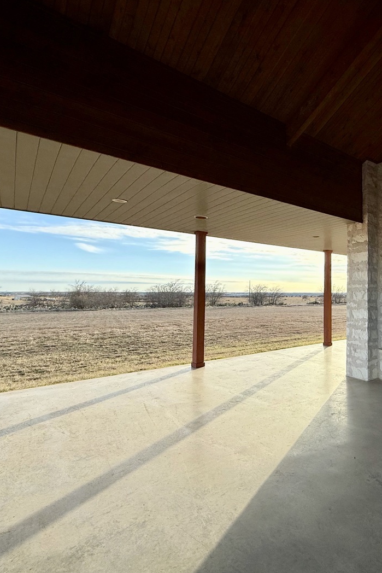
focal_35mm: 20
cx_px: 309
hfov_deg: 57.1
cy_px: 282
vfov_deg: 84.0
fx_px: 318
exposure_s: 1/1534
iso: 64
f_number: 2.2
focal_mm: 2.22
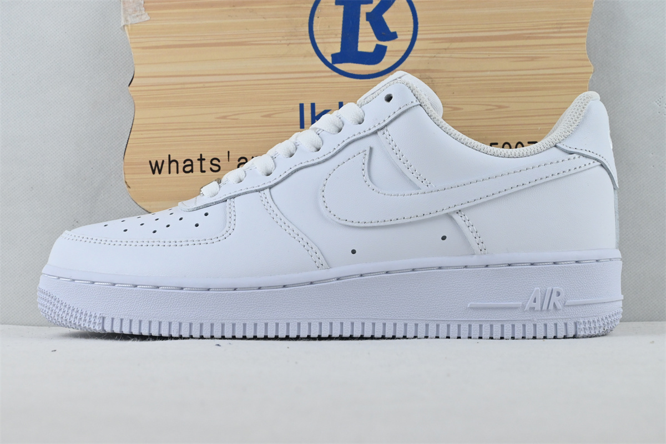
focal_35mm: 54
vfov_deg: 25.1
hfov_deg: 36.9
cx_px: 333
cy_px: 222
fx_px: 999
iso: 1000
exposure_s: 1/200
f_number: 10
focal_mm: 36
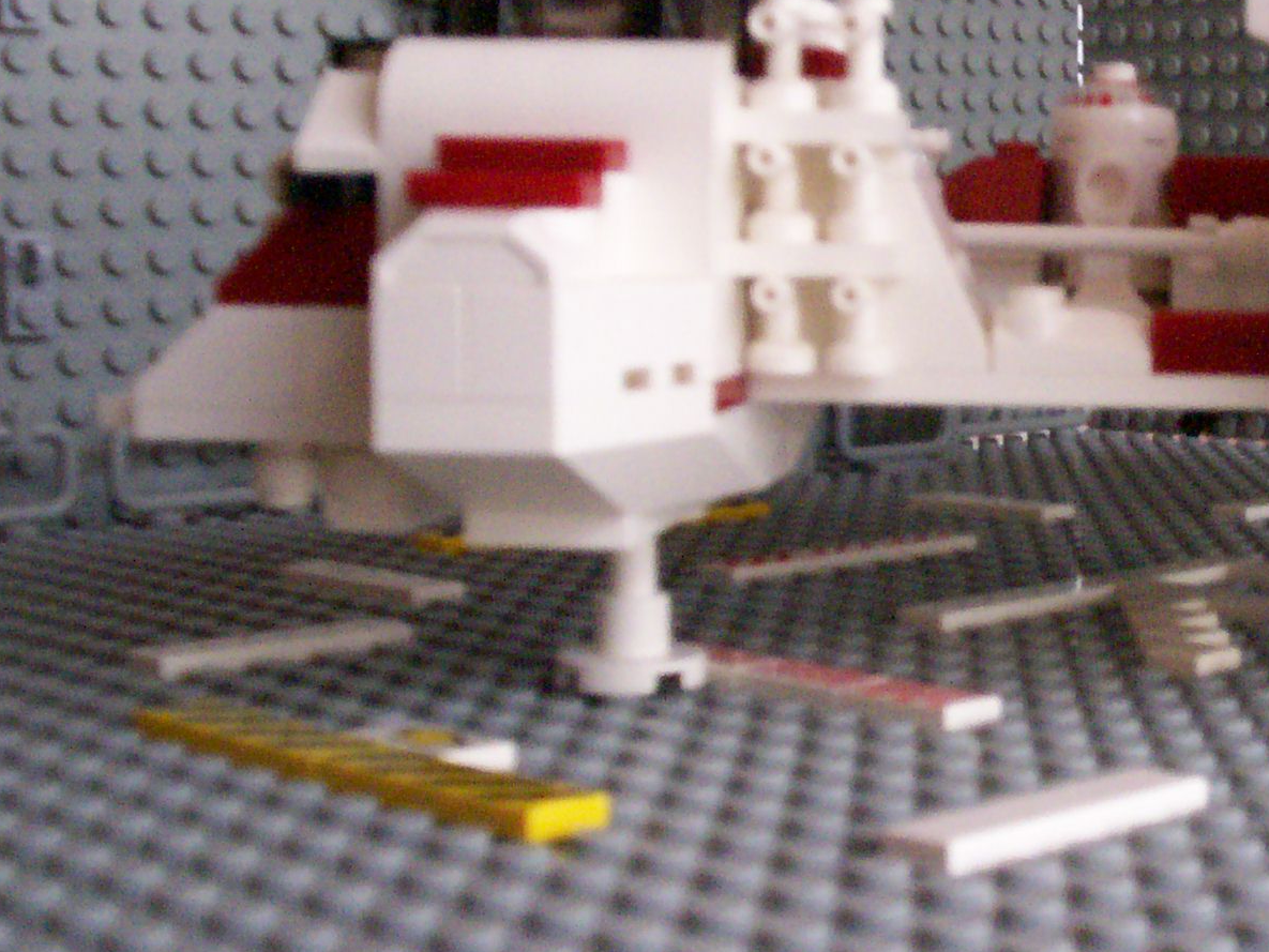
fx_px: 2566
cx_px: 1196
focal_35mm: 70
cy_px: 380
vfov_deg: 21.0
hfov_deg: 26.6
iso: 314
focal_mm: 5.9
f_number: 4.5
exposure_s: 1/8
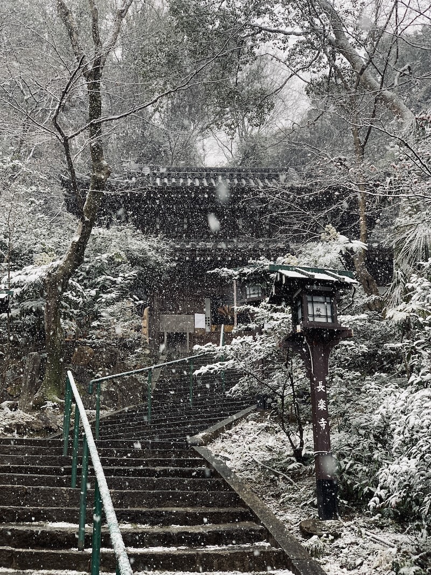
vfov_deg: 36.8
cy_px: 288
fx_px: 863
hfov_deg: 28.0
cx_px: 216
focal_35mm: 52
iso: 40
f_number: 2.4
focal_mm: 6
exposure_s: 1/122
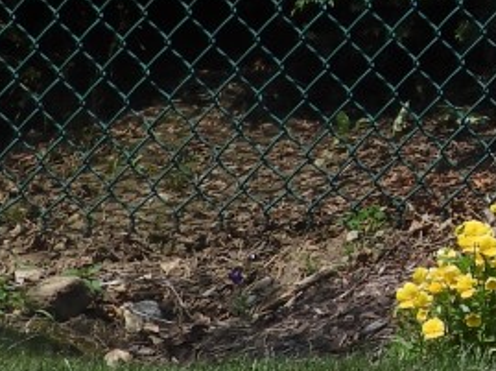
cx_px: 1193
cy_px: -48
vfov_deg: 2.6
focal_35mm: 563
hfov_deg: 3.5
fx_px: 8056
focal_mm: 18.8
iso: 100
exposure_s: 1/640
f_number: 4.8
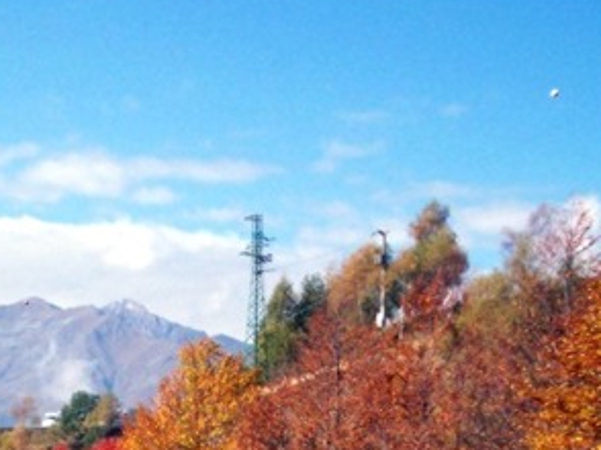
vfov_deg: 14.5
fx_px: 1700
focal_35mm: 98
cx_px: 139
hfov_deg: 19.9
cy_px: 552
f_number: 4.5
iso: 100
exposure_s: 1/543
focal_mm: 5.9
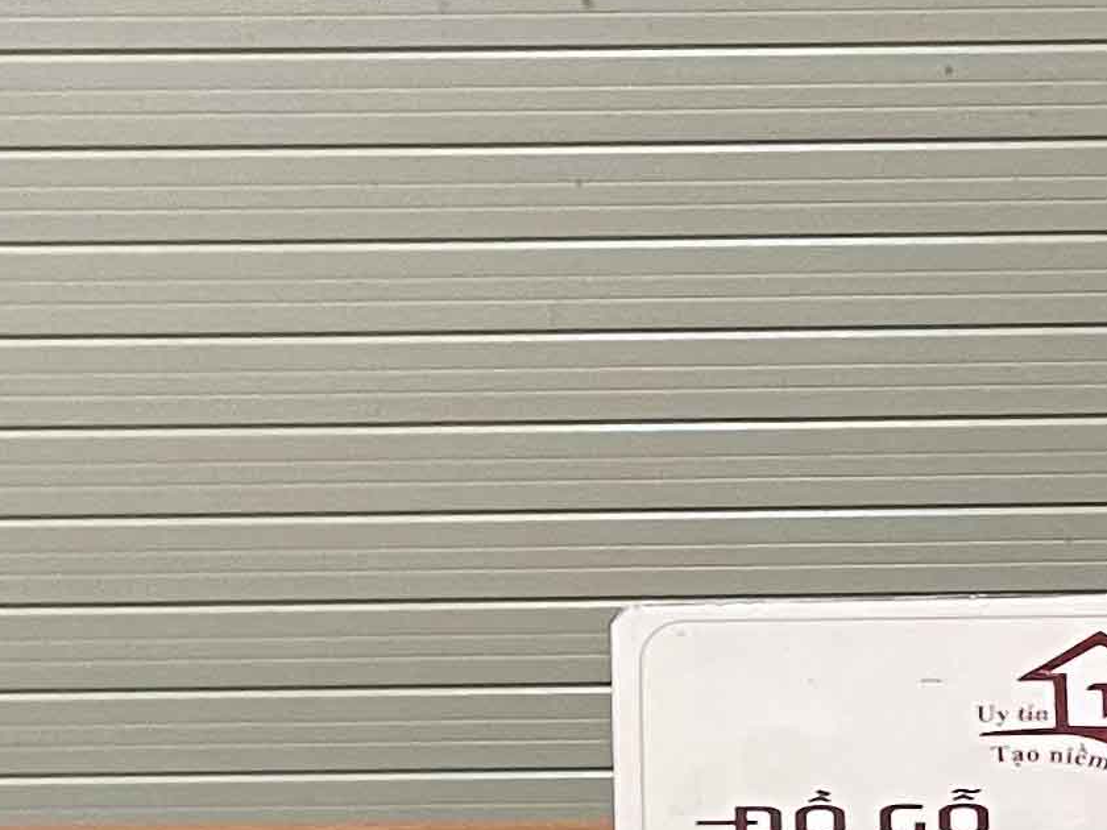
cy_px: 1933
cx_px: 1021
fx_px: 3838
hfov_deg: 16.2
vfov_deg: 10.7
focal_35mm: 120
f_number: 1.6
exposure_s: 1/50
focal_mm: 5.1
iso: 250
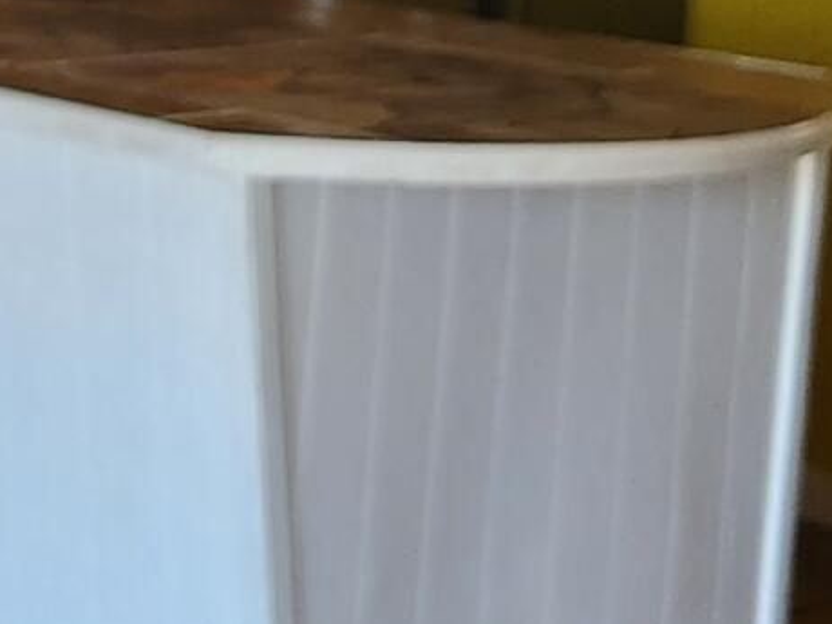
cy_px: 49
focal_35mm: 150
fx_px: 3605
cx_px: -747
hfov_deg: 11.9
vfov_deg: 9.8
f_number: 1.8
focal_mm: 5.4
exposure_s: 1/120
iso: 250
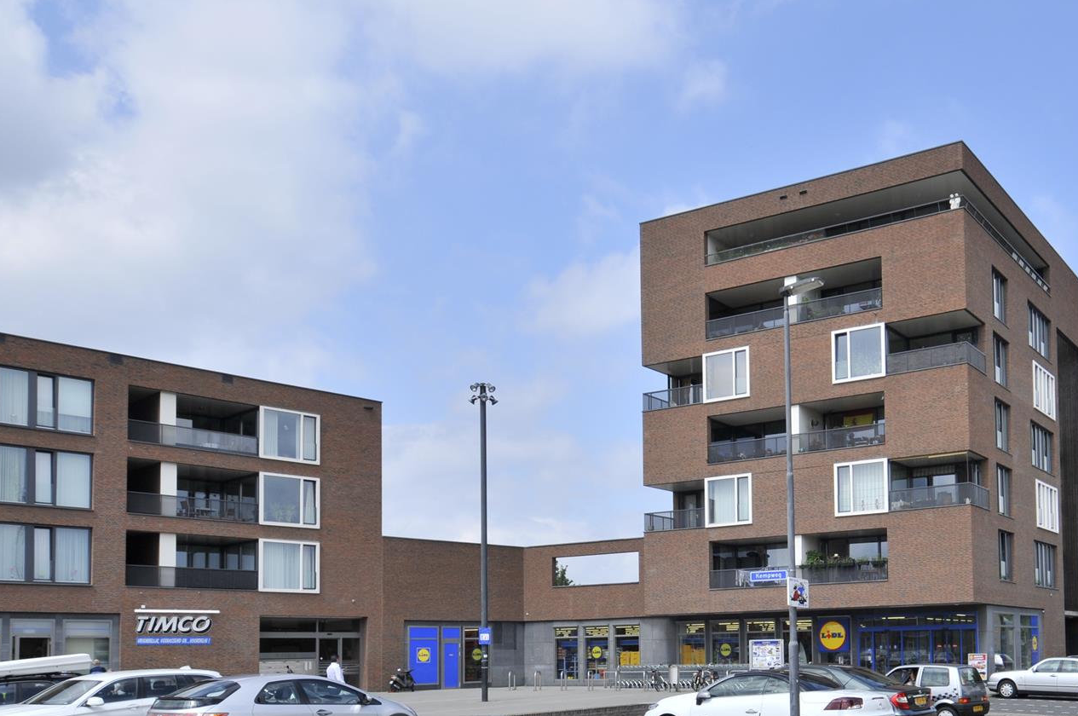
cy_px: 577
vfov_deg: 37.3
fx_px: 1017
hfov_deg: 53.7
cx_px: 787
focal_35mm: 34
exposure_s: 1/500
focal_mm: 14
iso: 200
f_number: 9
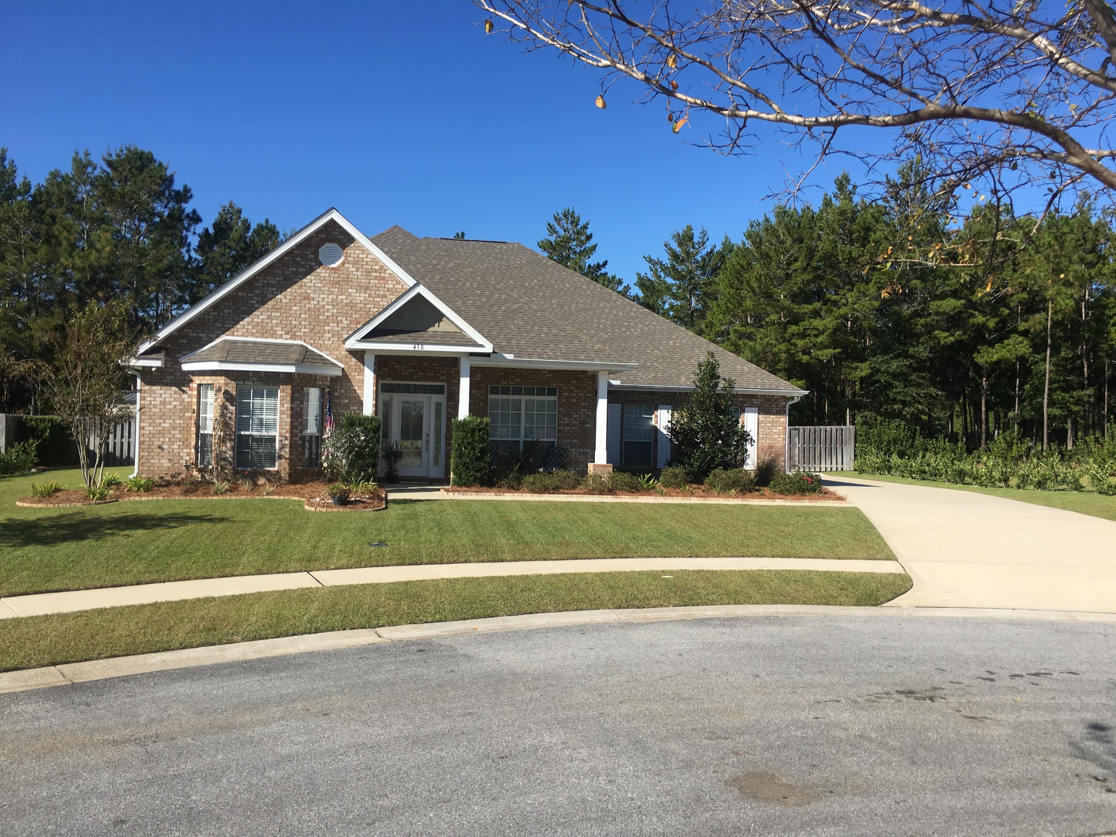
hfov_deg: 61.7
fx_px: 935
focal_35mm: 29
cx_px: 558
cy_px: 418
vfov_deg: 48.2
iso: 25
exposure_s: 1/1508
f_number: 2.2
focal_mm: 4.15
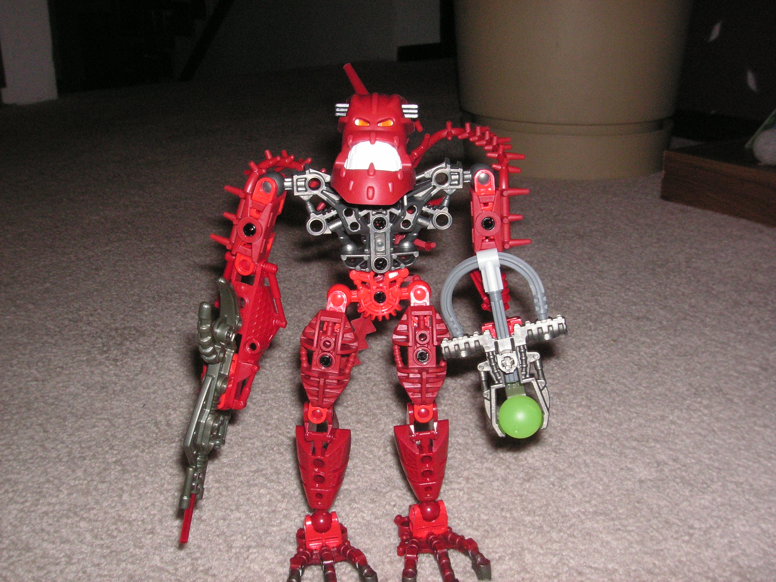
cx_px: 388
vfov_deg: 37.7
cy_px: 291
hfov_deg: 49.0
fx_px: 852
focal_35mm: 38
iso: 160
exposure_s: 1/45
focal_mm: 6.3
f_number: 6.6
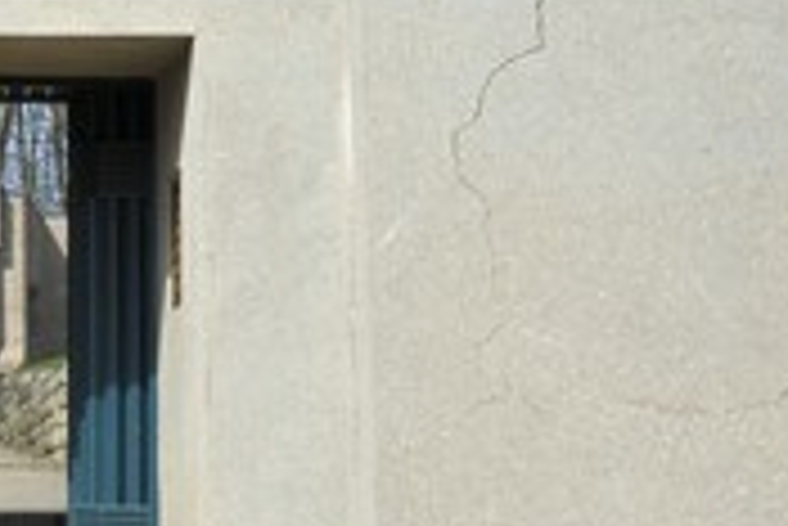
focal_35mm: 168
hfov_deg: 12.0
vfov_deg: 8.2
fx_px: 3680
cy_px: 63
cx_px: -77
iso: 200
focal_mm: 70
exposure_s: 1/125
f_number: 13
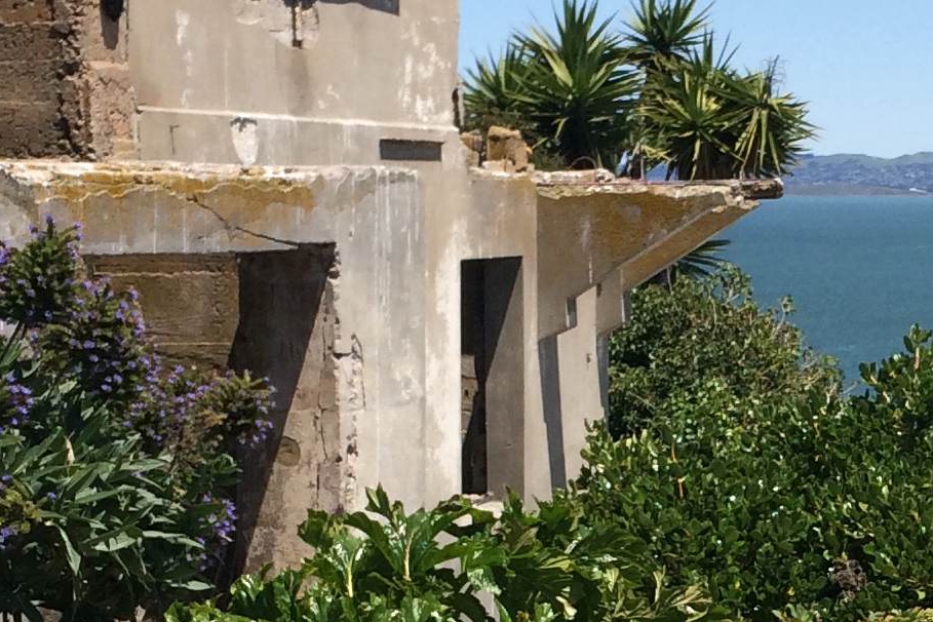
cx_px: 786
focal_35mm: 112
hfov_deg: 18.1
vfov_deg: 12.2
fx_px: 2902
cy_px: 509
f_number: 2.2
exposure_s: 1/2283
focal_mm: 4.12
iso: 40
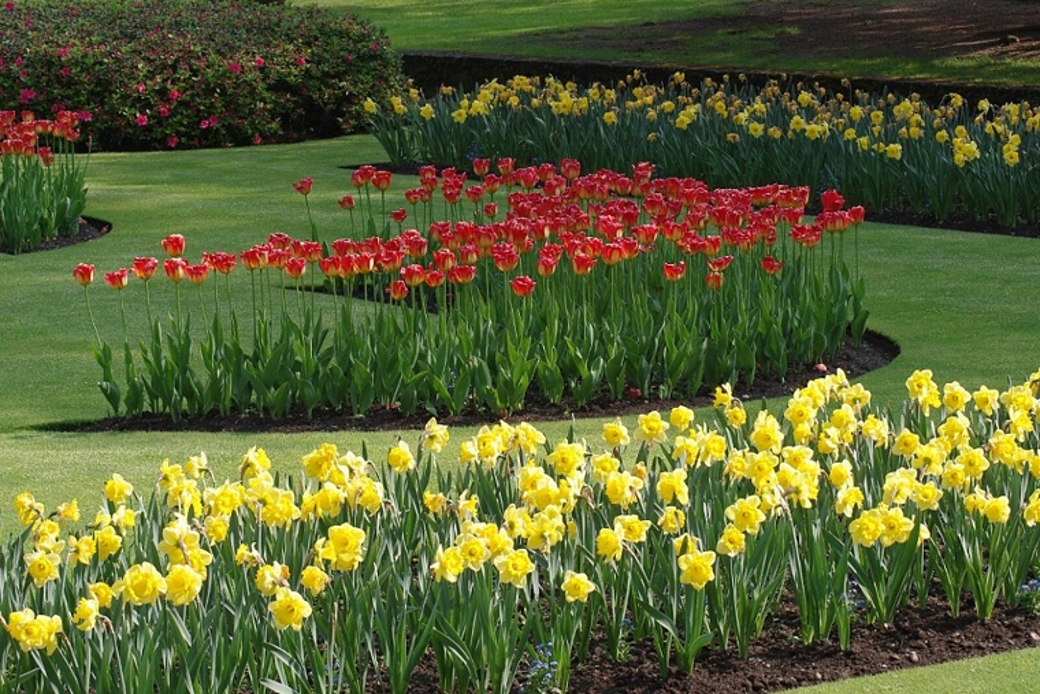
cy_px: 347
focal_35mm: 112
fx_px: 3236
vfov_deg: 12.2
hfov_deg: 18.3
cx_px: 520
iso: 200
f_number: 11
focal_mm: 75
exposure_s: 1/80
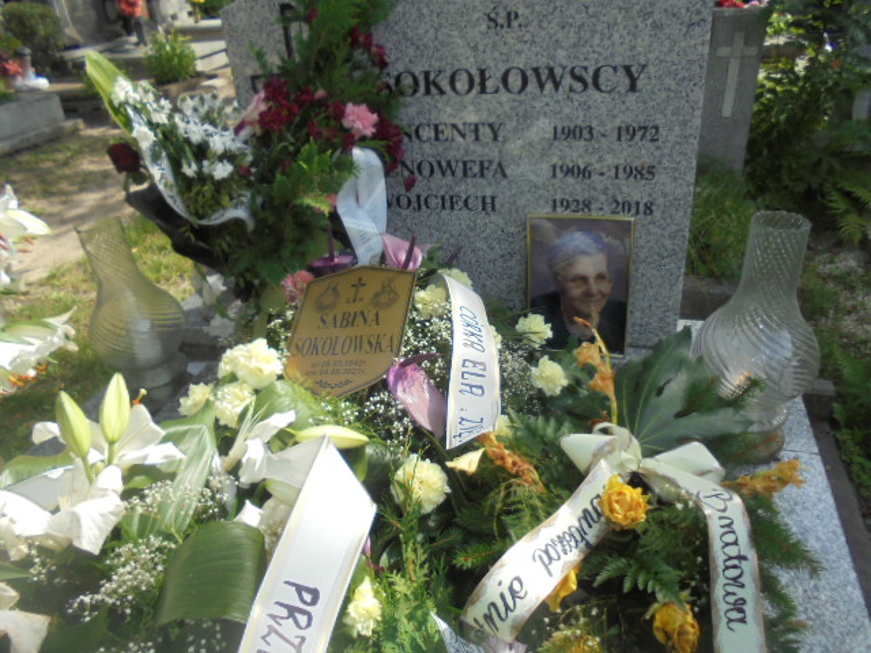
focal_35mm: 26
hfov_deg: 67.3
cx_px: 436
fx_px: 654
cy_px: 326
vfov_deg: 53.1
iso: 100
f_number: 3.5
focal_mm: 4.6
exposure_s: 1/320
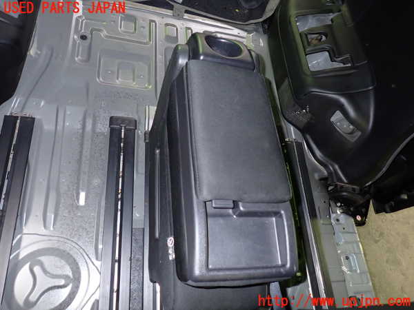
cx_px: 207
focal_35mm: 25
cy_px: 155
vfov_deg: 54.9
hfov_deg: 69.4
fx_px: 299
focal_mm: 4.5
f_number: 2
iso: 250
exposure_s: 1/30
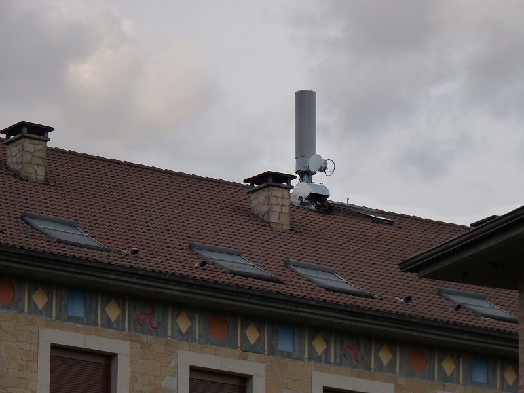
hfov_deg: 8.4
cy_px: 196
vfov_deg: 6.3
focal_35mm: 236
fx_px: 3572
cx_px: 262
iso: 125
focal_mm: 41.9
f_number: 4
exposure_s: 1/200
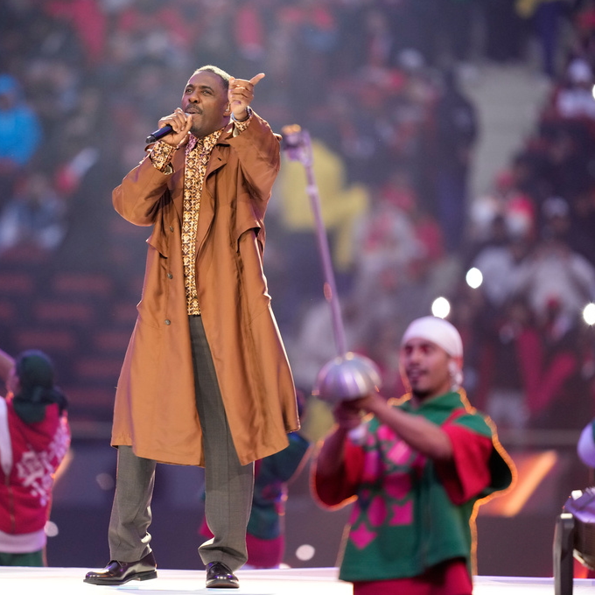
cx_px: 213
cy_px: 297
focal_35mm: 512
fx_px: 9957
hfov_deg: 3.4
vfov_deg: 3.4
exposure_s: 1/125
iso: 2500
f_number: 2.8
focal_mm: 400
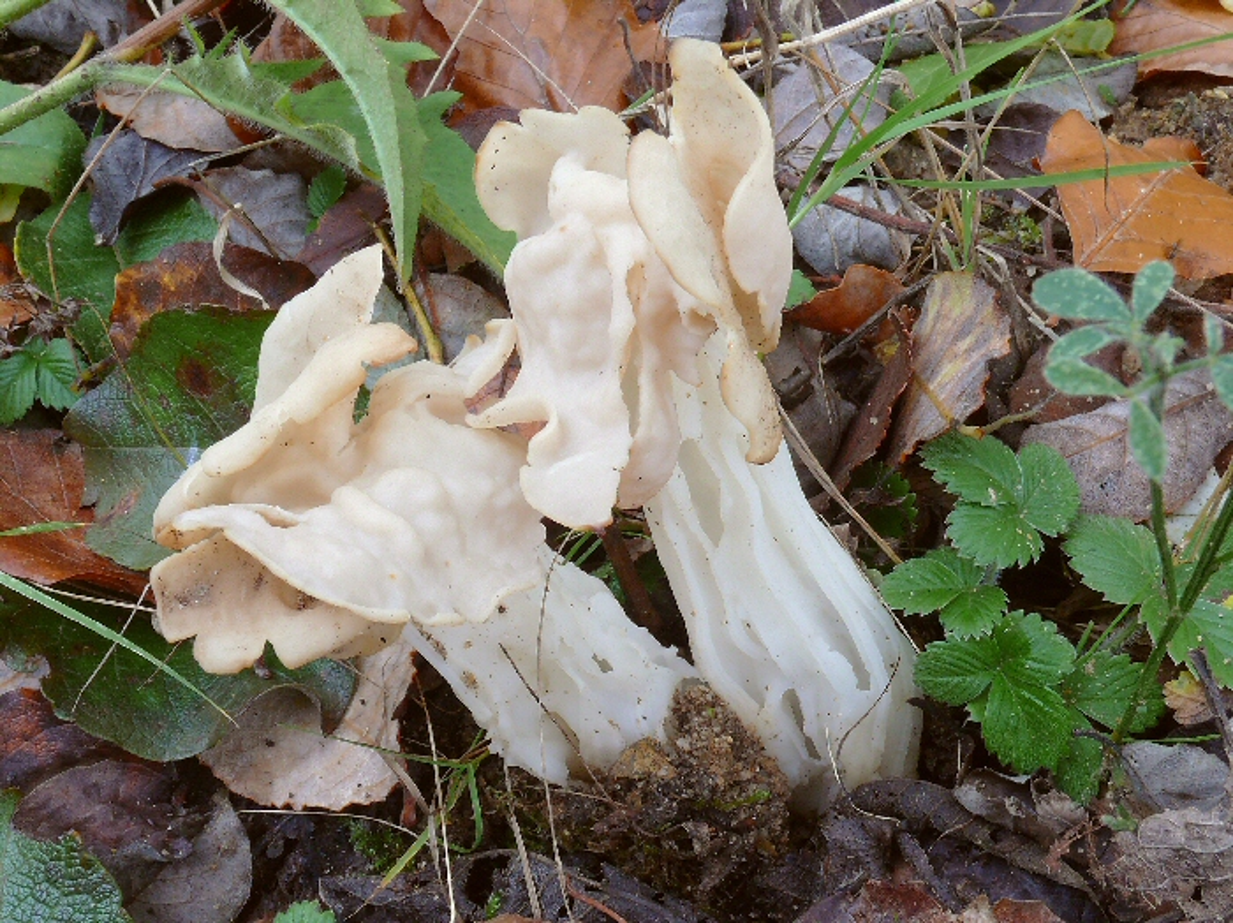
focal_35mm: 35
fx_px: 1246
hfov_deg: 52.7
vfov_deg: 40.7
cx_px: 616
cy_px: 462
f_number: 9
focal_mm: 7.4
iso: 100
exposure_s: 1/6
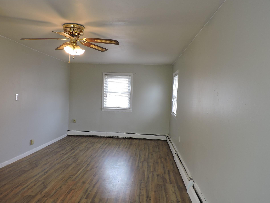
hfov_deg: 67.3
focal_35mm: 26
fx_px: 203
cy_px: 109
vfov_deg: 53.0
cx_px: 137
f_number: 3
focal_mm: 4.3
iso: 100
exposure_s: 1/40
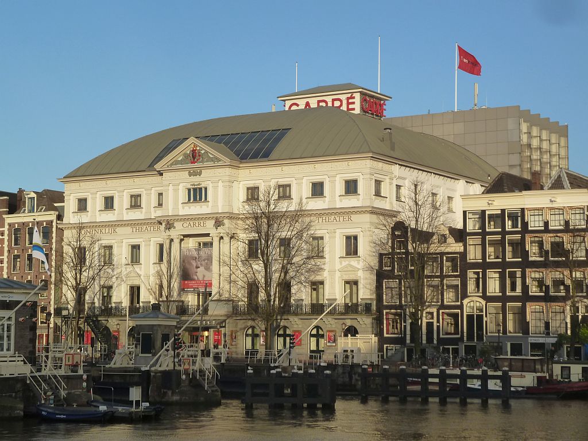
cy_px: 220
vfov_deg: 20.4
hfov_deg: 27.0
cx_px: 294
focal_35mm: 72
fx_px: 1223
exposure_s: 1/320
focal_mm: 11.9
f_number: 4.1
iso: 125
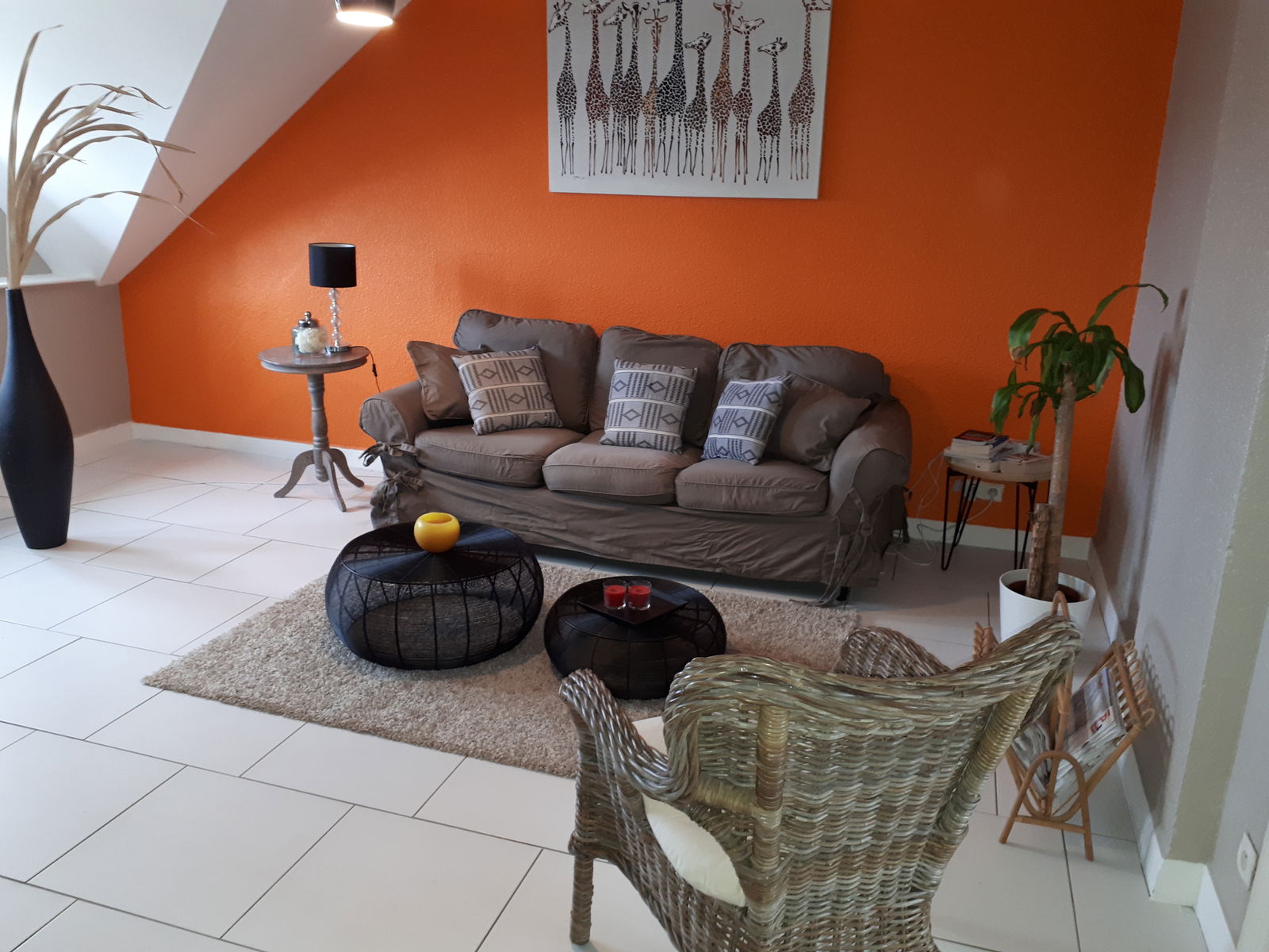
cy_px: 476
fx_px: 990
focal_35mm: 27
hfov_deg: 65.3
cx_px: 634
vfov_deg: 51.4
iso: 160
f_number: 1.9
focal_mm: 3.6
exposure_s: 1/17
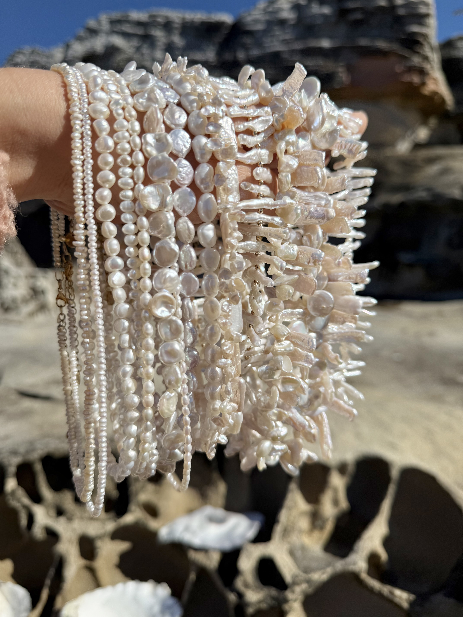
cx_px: 232
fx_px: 428
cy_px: 308
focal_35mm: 24
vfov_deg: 71.6
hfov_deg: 56.8
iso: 80
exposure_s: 1/11905
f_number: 1.78
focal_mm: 6.76
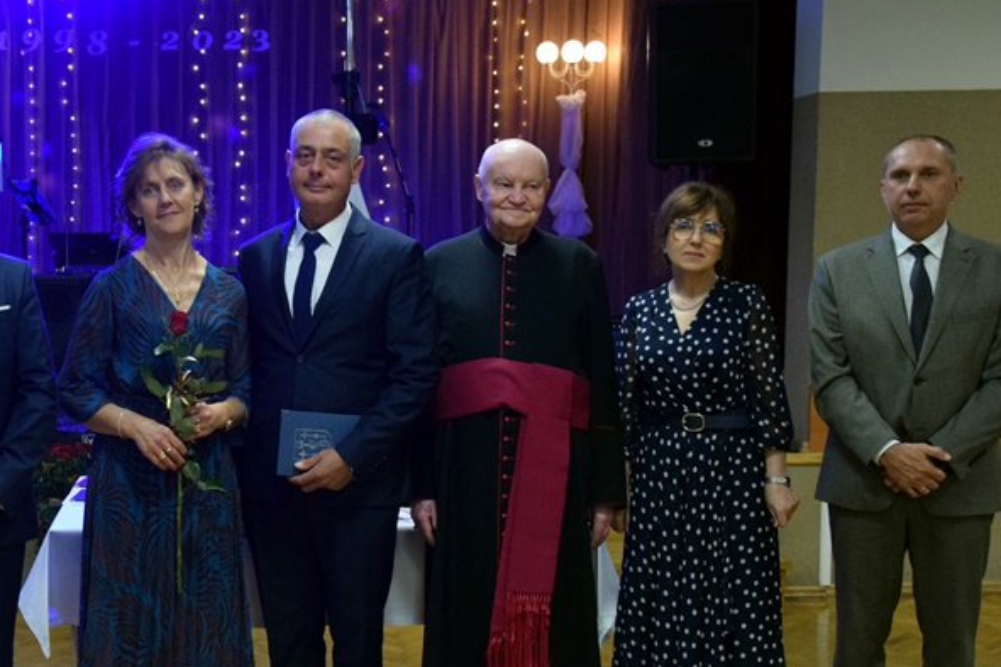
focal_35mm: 64
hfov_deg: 31.1
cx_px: 300
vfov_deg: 21.2
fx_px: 1779
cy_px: 438
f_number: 4
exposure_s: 1/100
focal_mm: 28
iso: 2800
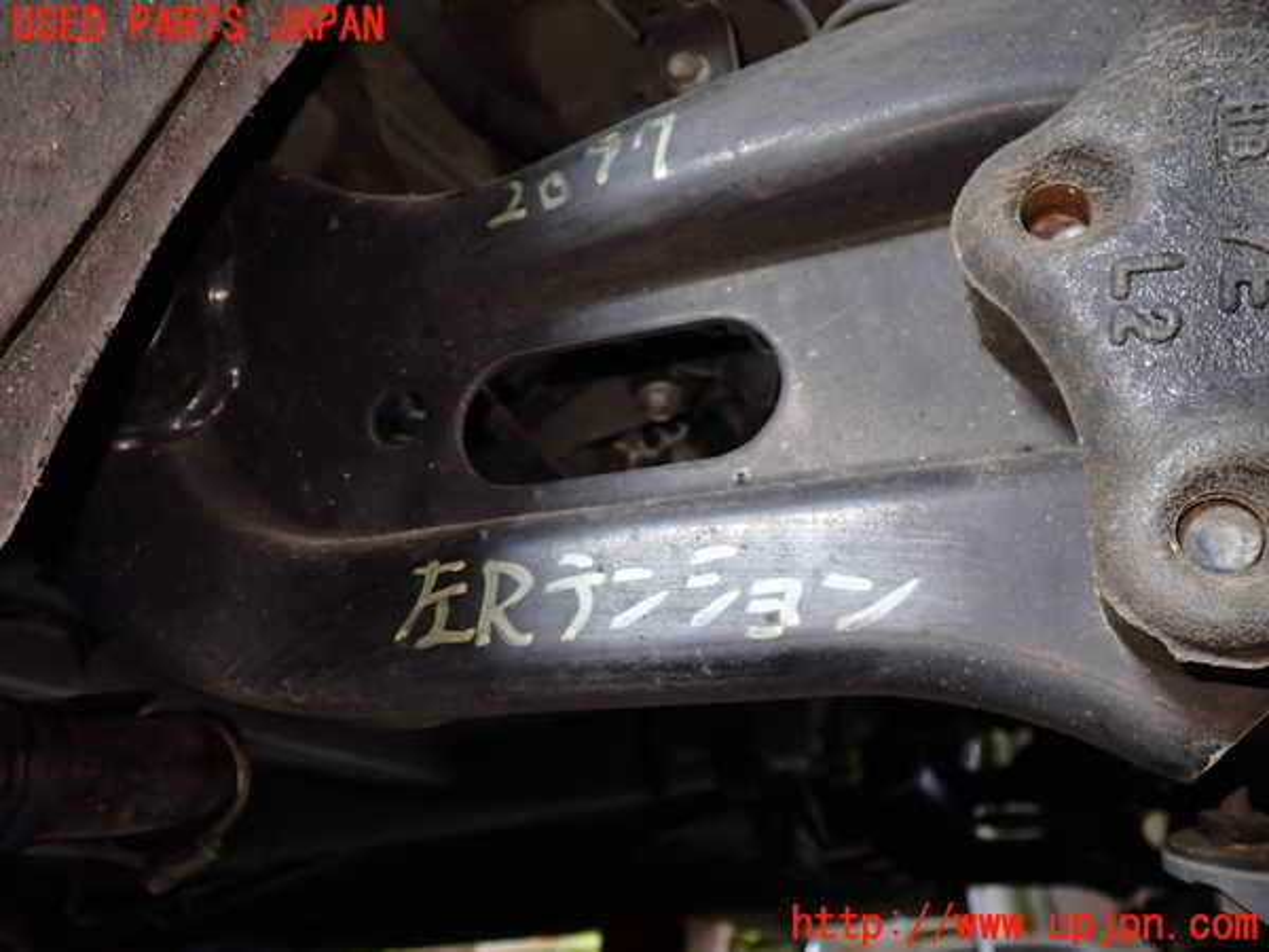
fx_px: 1100
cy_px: 476
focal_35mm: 30
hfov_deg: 60.0
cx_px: 634
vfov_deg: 46.8
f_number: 2.3
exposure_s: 1/30
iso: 400
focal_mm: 5.4
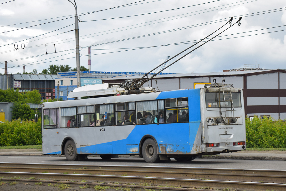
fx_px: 596
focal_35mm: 75
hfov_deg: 27.0
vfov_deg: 18.2
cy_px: 96
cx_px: 143
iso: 400
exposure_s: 1/1000
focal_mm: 50
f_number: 5.6
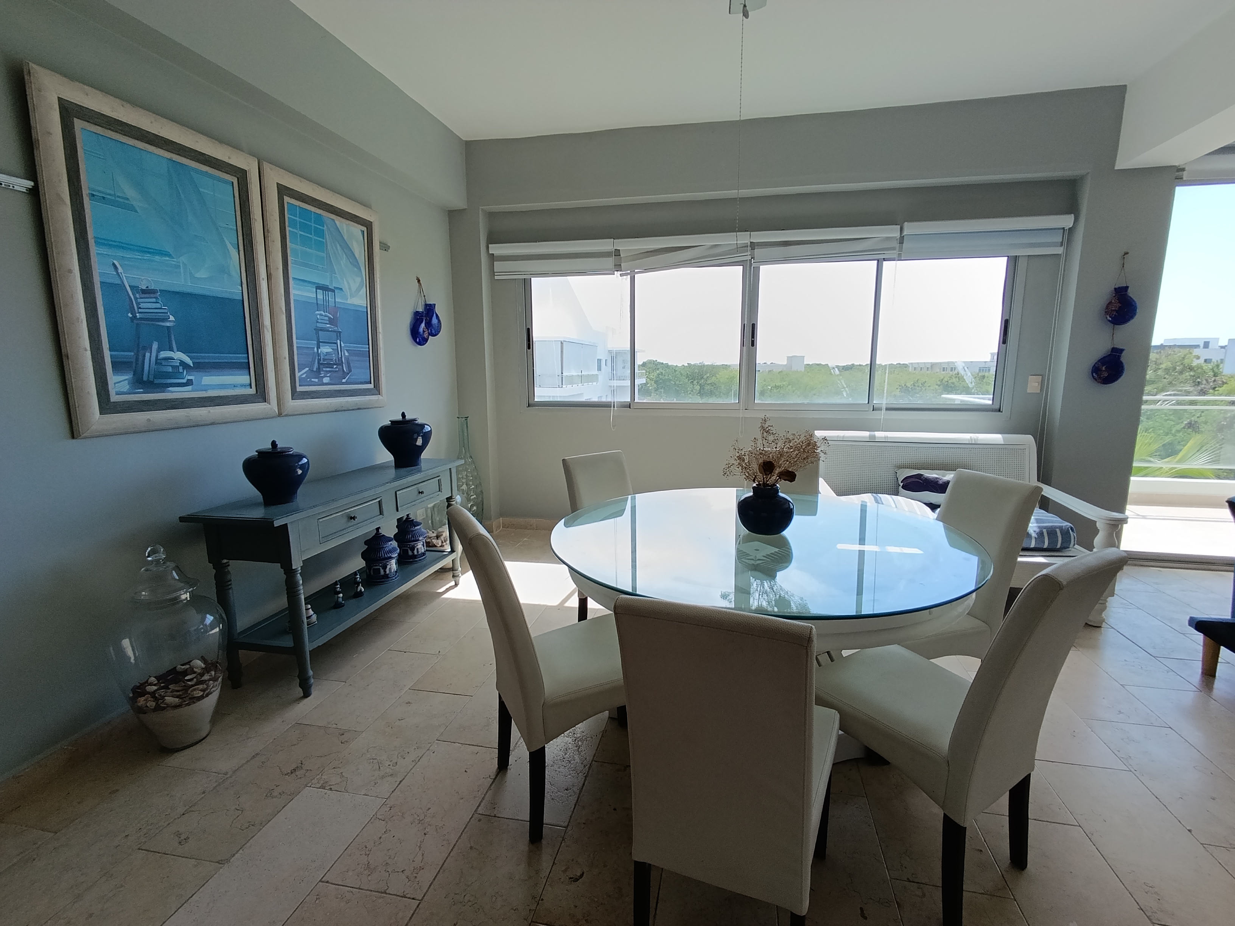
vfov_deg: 78.1
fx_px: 571
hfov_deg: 94.5
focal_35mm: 16
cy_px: 463
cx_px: 618
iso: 50
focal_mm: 1.65
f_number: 2.2
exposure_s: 1/152
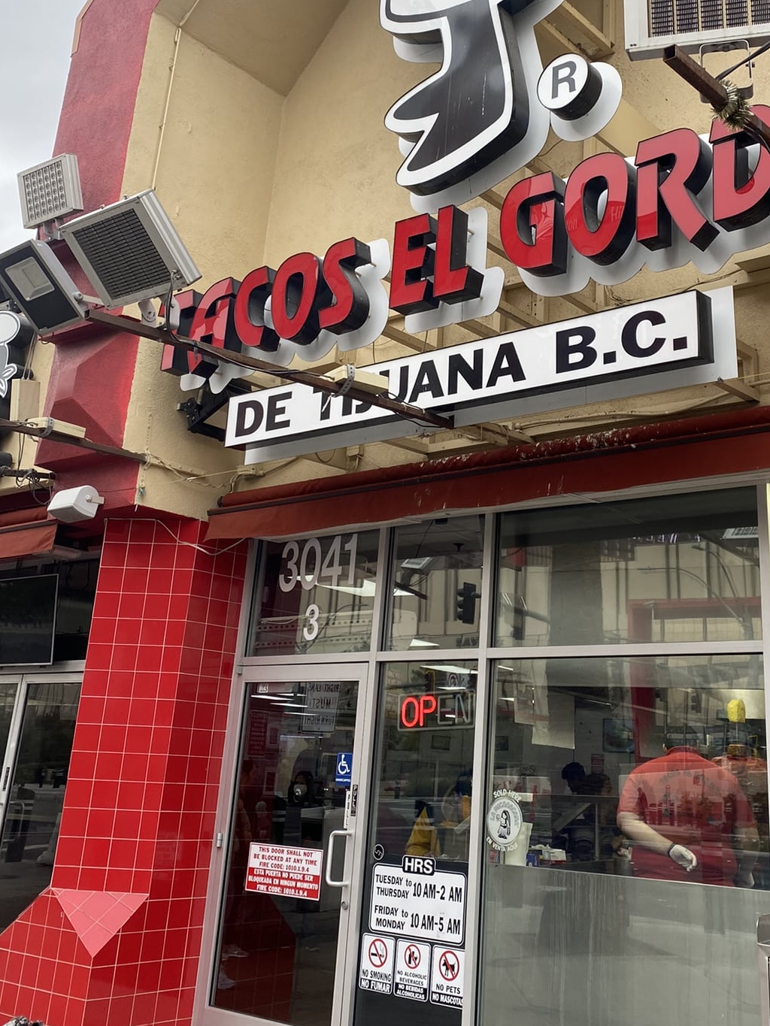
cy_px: 345
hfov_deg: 36.7
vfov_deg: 47.1
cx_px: 470
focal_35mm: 39
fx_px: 1157
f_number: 1.8
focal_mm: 4.25
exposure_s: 1/539
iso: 32
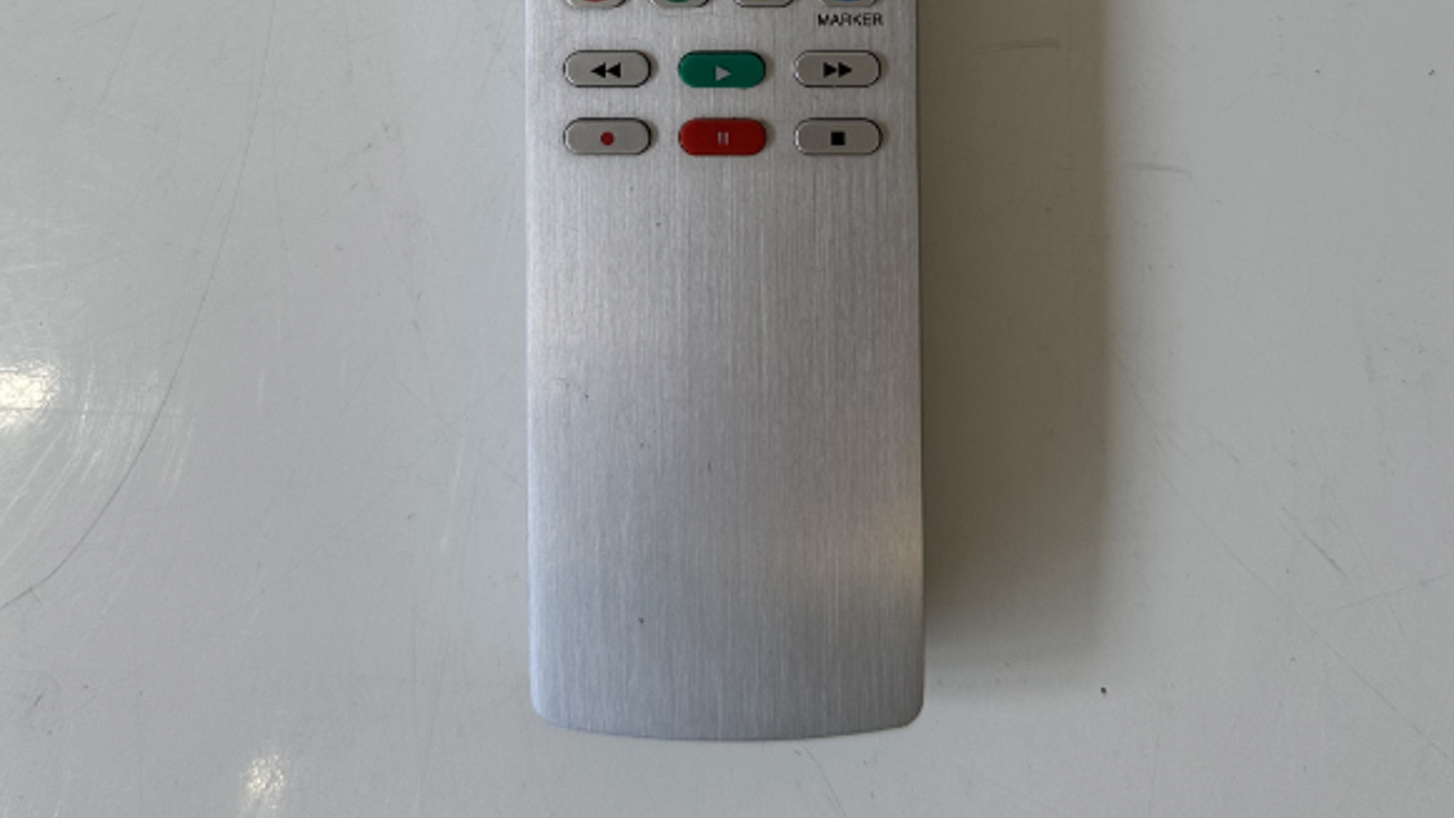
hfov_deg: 38.5
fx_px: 2082
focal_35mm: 54
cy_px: -308
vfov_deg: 20.0
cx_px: 701
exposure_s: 1/183
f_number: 1.8
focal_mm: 6.9
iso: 64
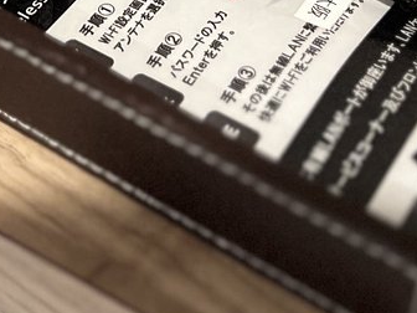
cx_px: -14
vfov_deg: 11.5
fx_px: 1434
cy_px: -266
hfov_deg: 16.2
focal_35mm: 119
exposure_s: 1/60
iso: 320
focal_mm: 5.7
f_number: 1.5
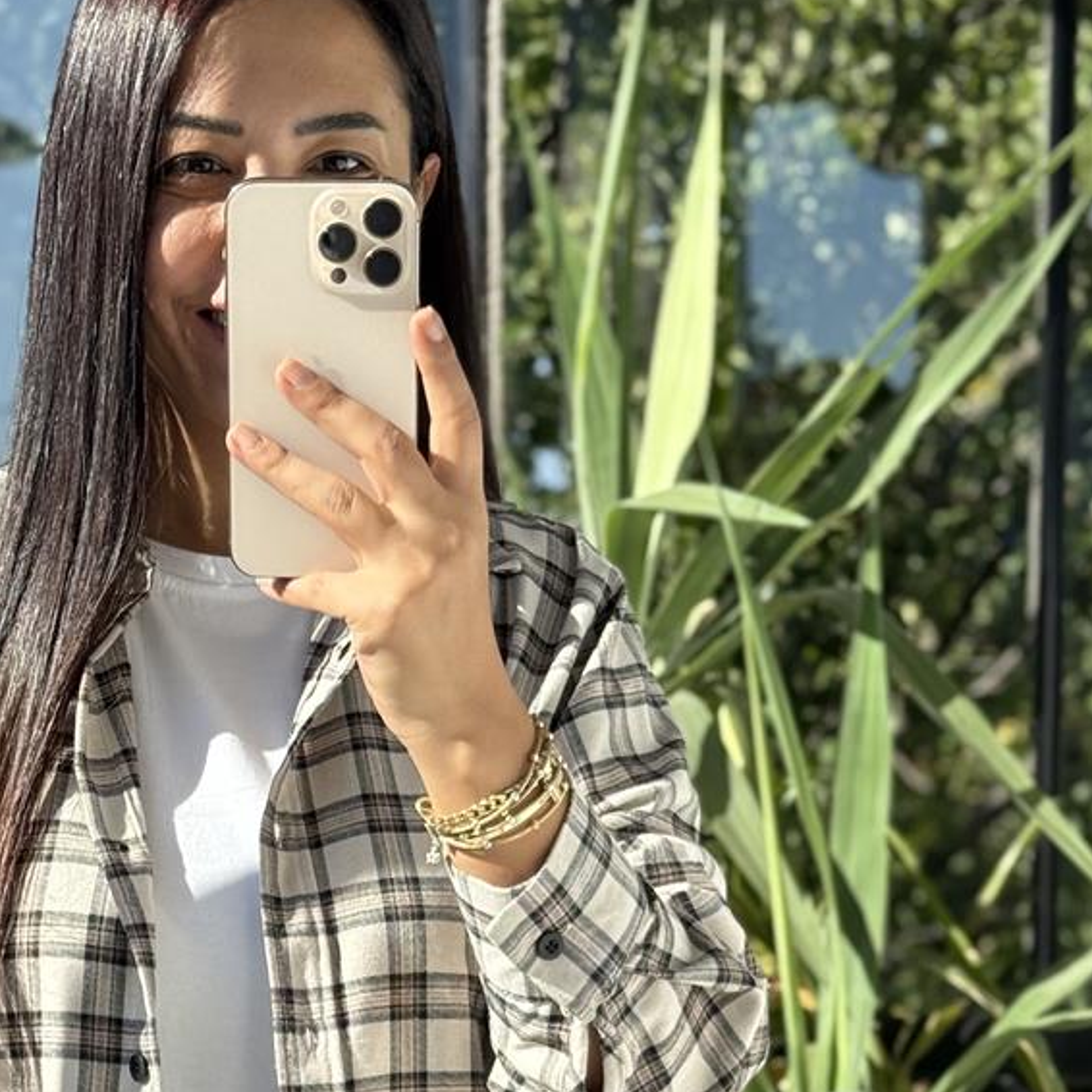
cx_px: 309
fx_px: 3569
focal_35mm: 100
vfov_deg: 17.1
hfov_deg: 17.3
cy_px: 1027
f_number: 1.78
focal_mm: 6.76
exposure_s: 1/1100
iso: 64
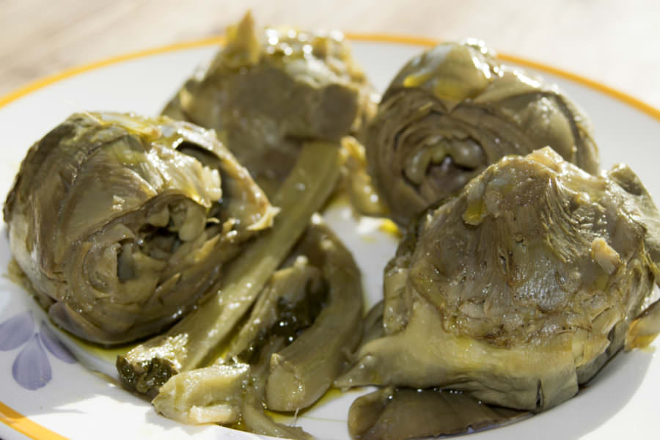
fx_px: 1705
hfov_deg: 21.9
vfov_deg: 14.7
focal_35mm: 93
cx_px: 330
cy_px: 220
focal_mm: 62
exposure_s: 1/100
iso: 100
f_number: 8
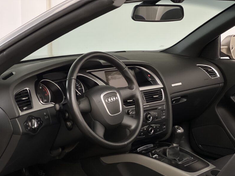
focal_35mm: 78
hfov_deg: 25.0
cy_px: 89
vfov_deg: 18.9
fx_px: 529
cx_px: 118
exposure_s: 1/61
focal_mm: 9
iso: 250
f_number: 2.8
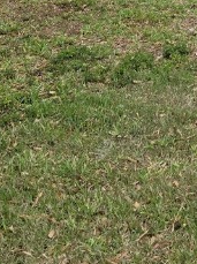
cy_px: -99
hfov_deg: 12.8
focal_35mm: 103
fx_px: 784
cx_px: 374
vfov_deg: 17.6
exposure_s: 1/461
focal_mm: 6.3
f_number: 1.7
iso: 12
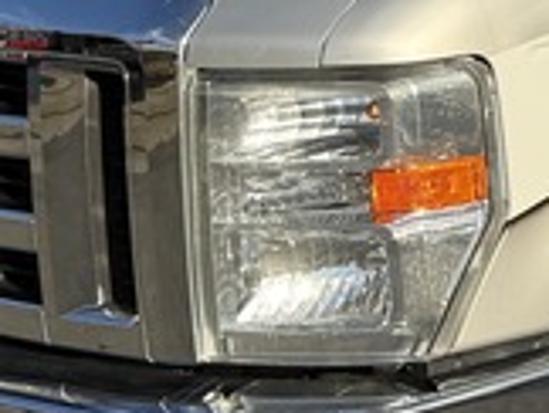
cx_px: 1288
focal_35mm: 148
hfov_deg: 11.3
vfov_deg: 9.8
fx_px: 2351
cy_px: -152
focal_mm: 6.76
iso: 80
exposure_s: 1/3425
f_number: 1.78
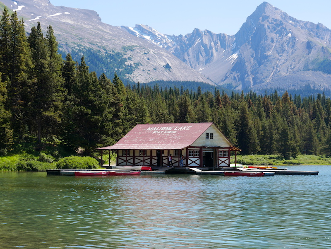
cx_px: 166
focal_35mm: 84
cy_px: 124
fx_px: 804
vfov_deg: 17.6
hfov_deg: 23.3
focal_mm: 42
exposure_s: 1/400
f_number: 6.3
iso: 200
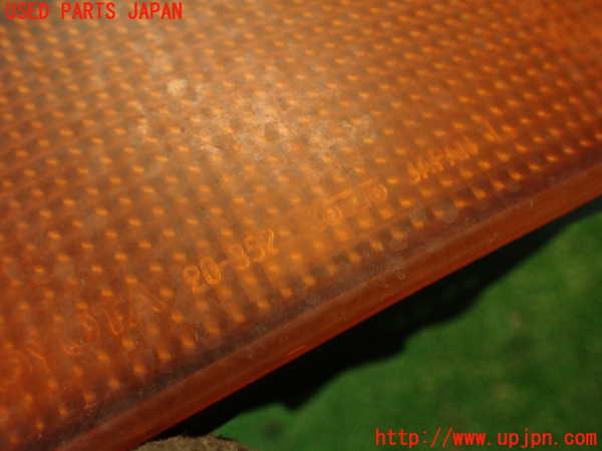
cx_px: 301
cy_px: 226
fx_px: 557
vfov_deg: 44.2
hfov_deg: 56.8
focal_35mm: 32
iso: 200
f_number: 2.4
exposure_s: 1/40
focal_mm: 5.79
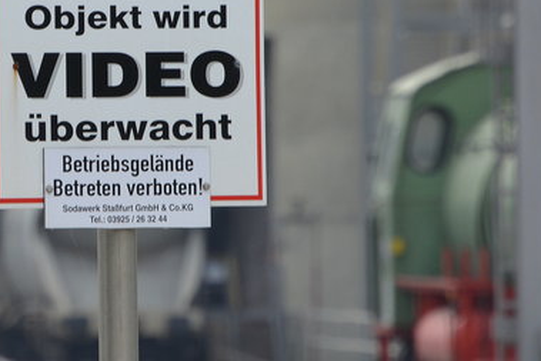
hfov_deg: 2.2
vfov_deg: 1.5
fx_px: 14266
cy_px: 30
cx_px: 69
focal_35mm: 949
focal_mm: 200
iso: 200
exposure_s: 1/250
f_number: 8
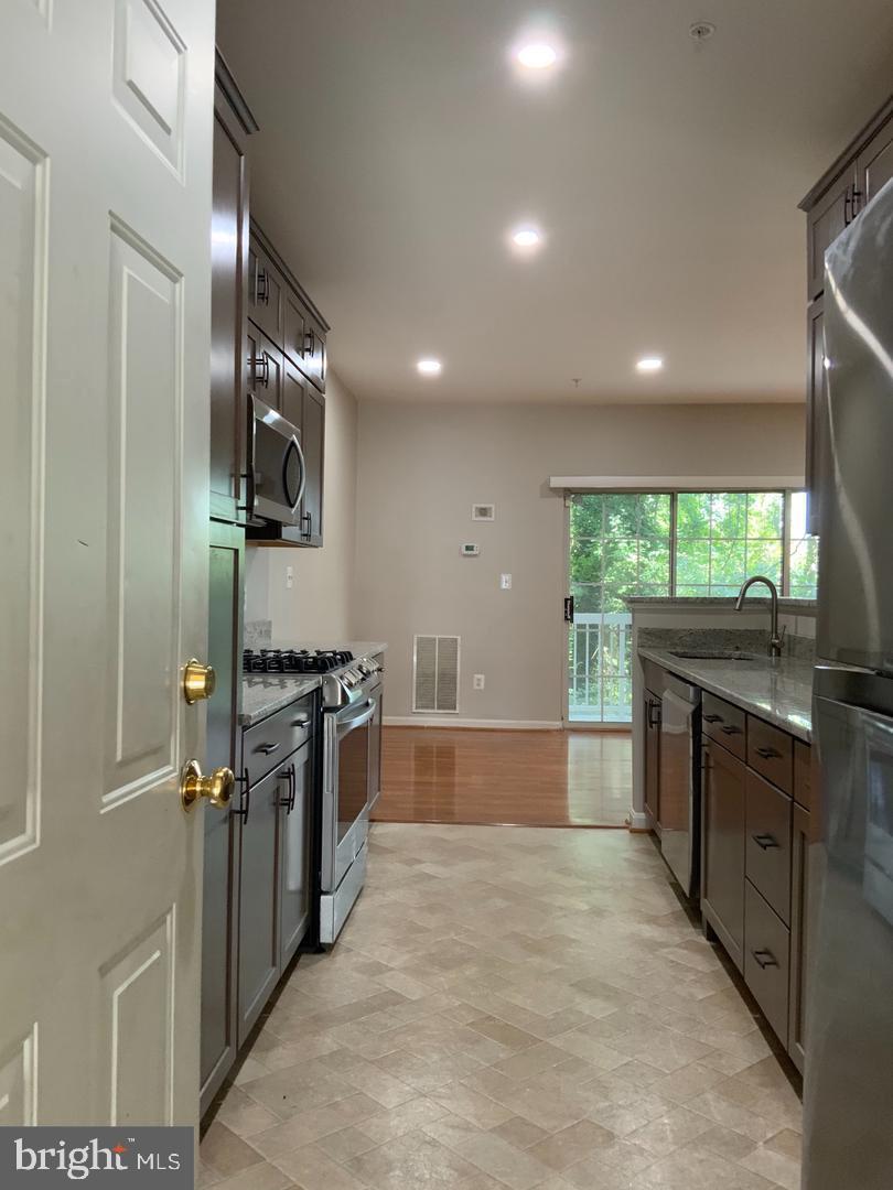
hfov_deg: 48.2
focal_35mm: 29
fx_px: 997
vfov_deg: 61.7
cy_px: 595
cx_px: 446
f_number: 1.8
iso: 80
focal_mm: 3
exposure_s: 1/60
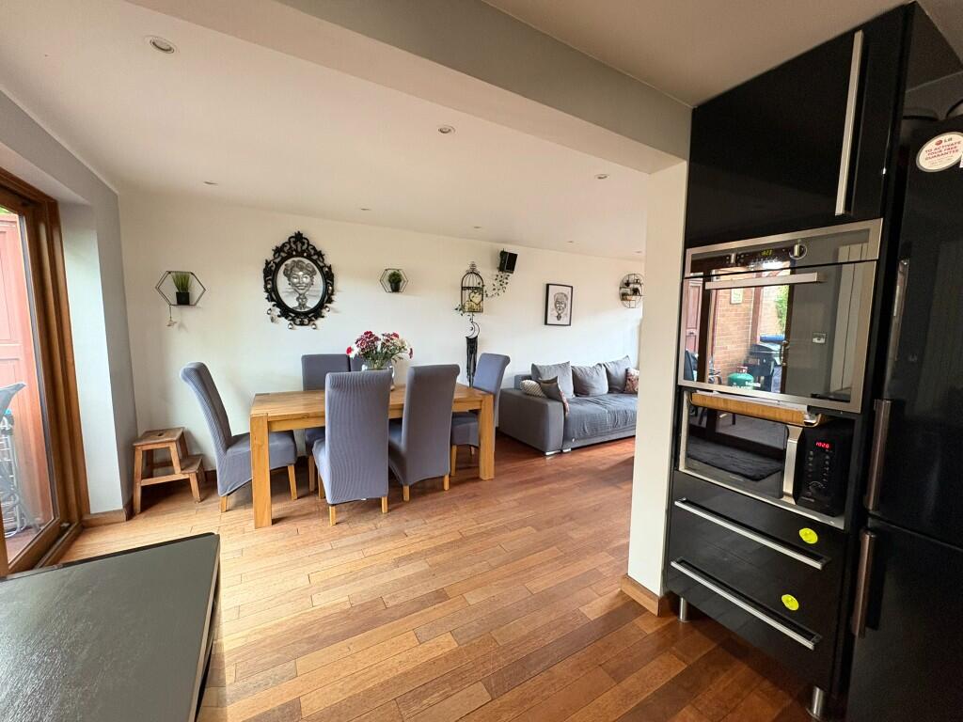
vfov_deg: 85.7
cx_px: 482
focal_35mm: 14
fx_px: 389
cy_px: 361
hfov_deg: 102.1
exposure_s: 1/50
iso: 400
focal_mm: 2.22
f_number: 2.2
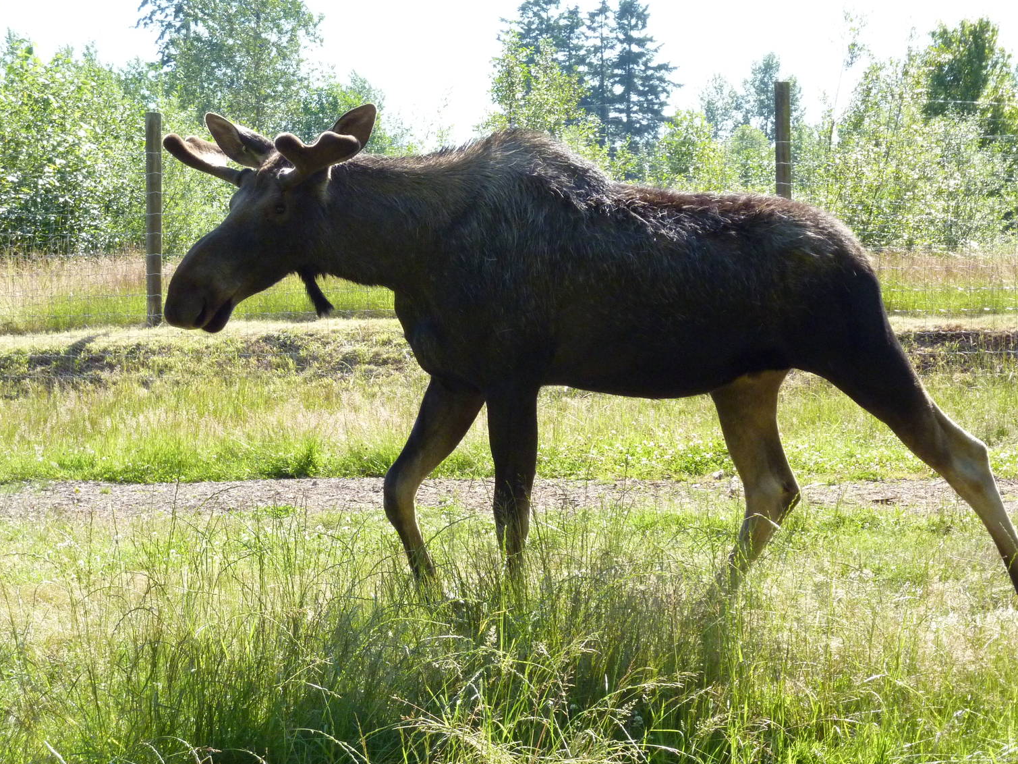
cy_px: 375
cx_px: 524
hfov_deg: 22.3
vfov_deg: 16.8
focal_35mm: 88
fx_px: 2588
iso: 320
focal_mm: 13.7
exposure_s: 1/500
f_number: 4.2
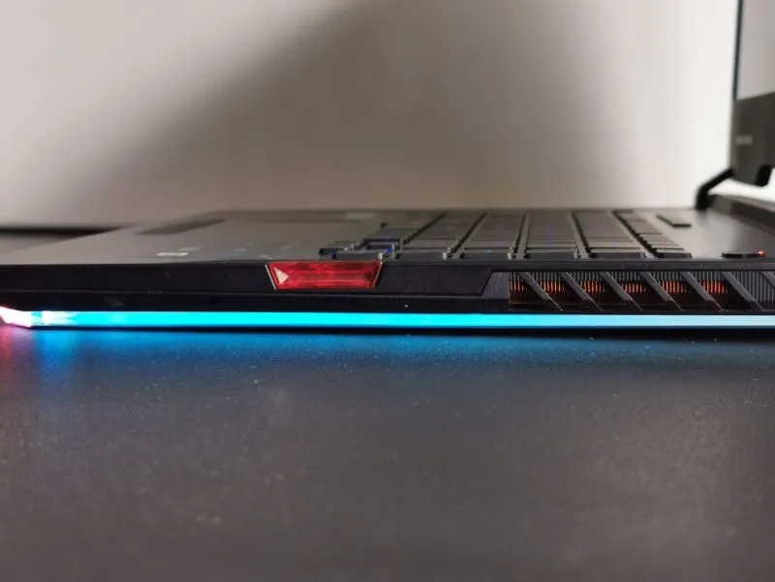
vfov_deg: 22.3
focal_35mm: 66
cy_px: 291
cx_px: 388
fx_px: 1478
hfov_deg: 29.4
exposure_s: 1/50
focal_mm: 5.56
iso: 160
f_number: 1.6
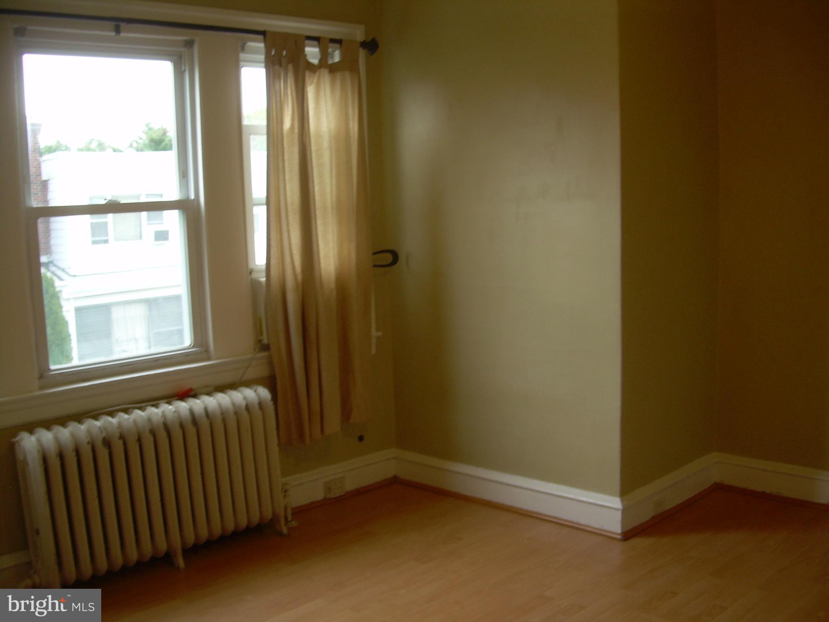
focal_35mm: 38
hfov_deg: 49.0
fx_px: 910
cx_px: 414
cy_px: 311
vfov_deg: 37.7
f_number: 2.8
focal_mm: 6.3
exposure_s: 1/50.4
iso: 50
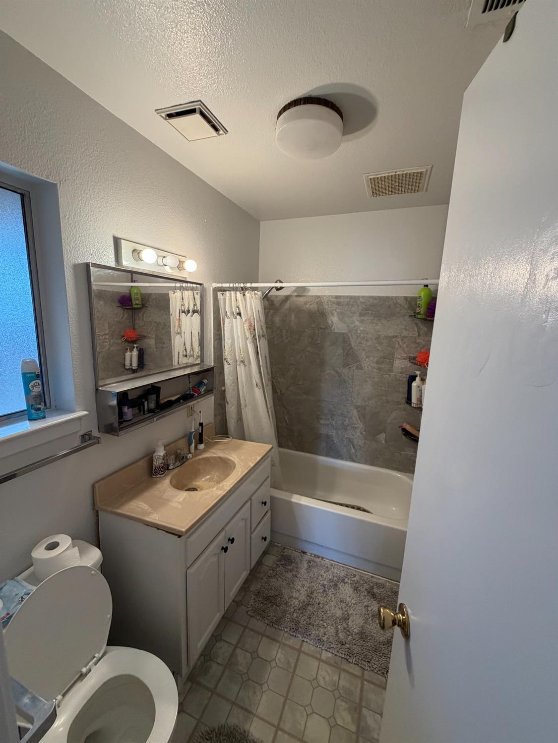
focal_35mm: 14
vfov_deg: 102.0
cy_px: 372
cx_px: 279
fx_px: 301
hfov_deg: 85.7
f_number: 2.2
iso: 320
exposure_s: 1/120
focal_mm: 2.22
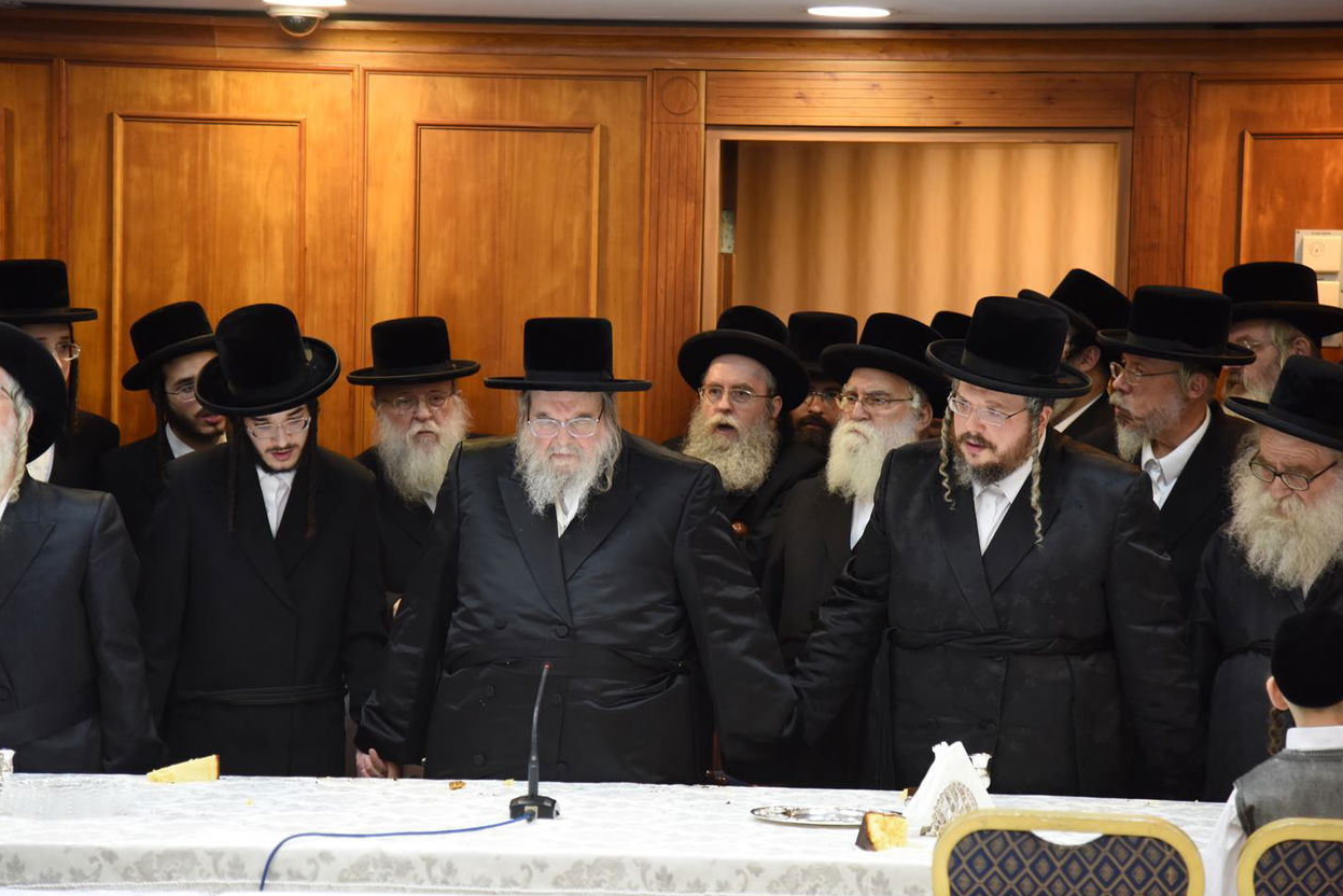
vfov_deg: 12.5
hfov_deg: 18.6
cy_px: 439
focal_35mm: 110
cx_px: 647
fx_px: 4104
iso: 1600
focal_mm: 98
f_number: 4
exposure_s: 1/100
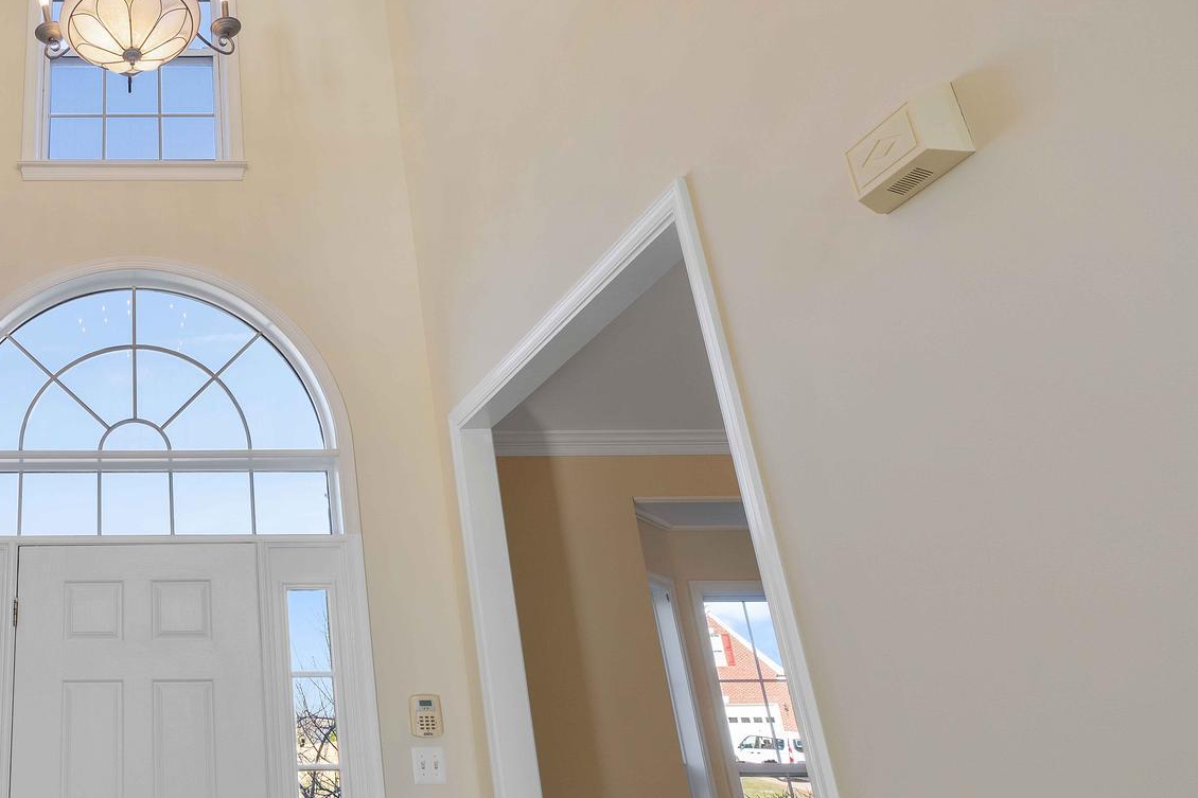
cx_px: 144
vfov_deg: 44.9
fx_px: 965
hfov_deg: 56.0
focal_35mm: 29
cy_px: 388
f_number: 8
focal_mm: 16
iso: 160
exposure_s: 1/50
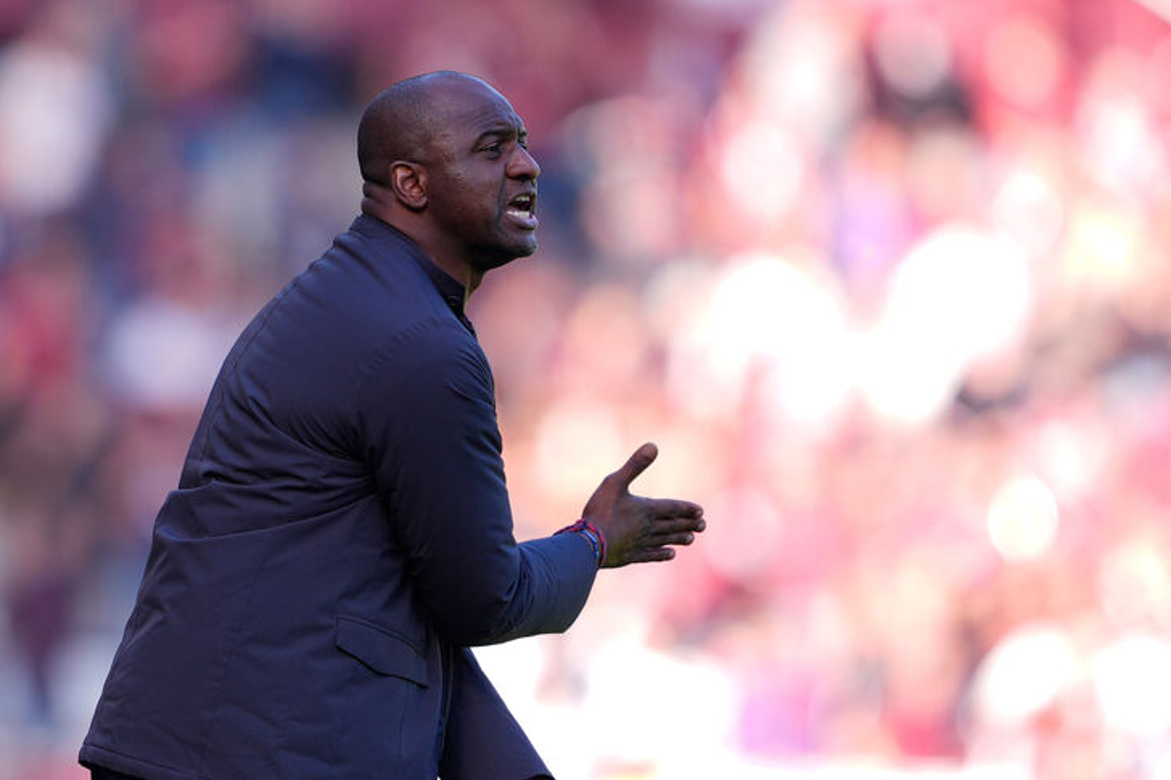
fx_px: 16649
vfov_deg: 2.7
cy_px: 485
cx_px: 613
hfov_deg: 4.0
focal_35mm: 512
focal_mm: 400
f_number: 2.8
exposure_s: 1/800
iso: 200
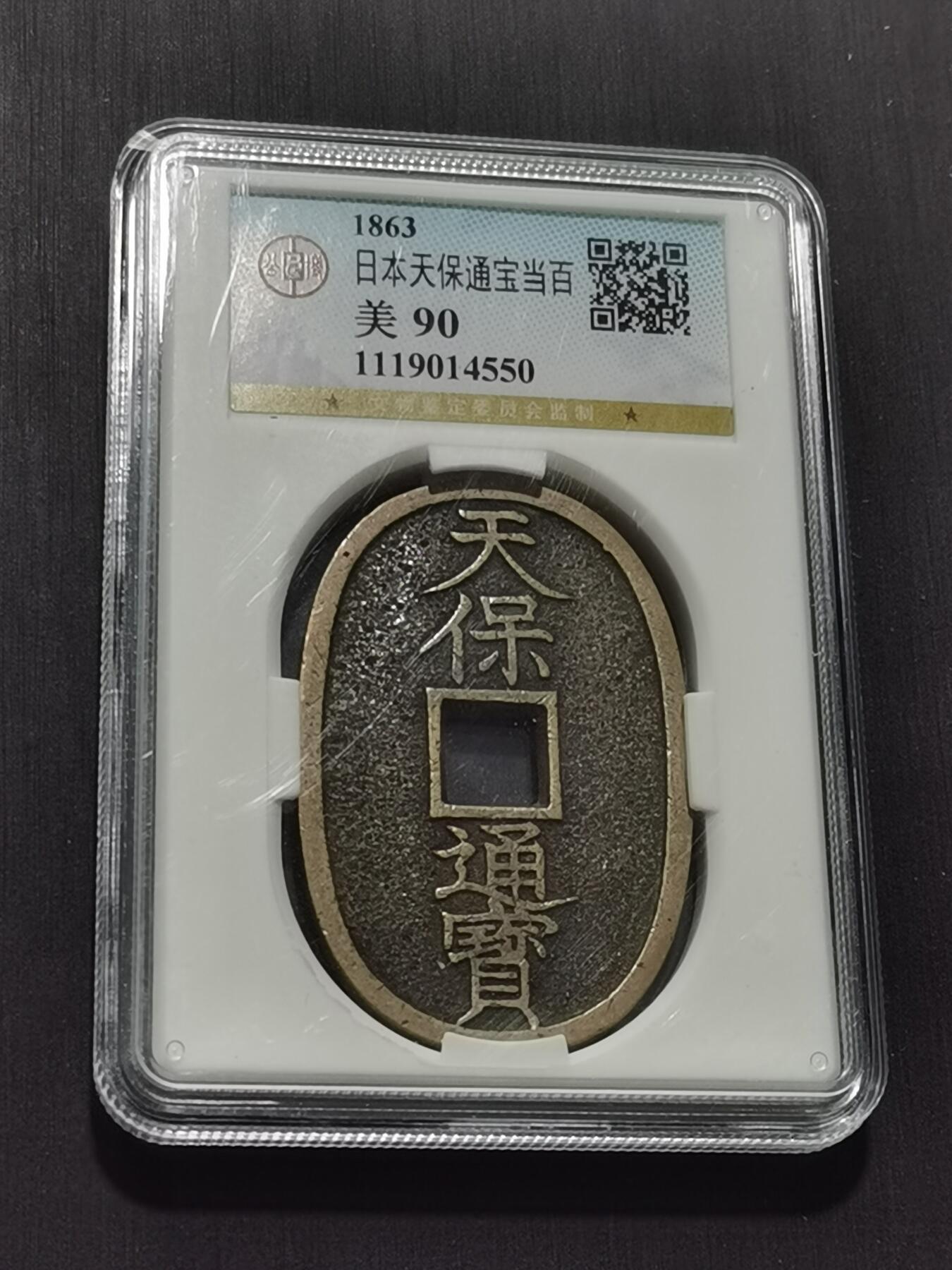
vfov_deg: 24.1
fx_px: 2970
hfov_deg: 18.2
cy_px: 635
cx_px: 476
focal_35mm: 81
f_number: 1.8
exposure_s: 1/120
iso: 64
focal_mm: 5.58
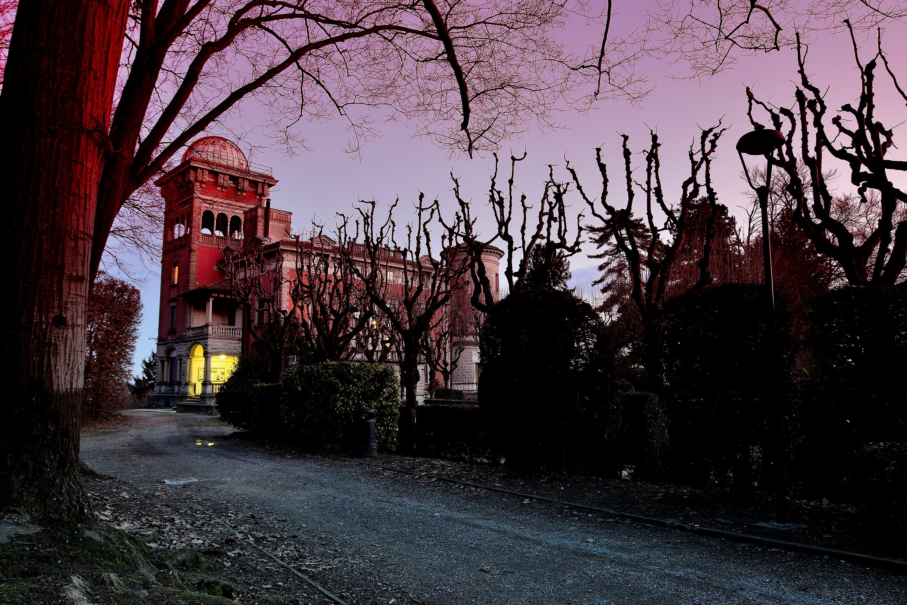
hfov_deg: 73.7
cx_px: 454
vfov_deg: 53.1
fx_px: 605
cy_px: 302
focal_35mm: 24
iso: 100
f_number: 7.1
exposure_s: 2.5
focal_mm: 16
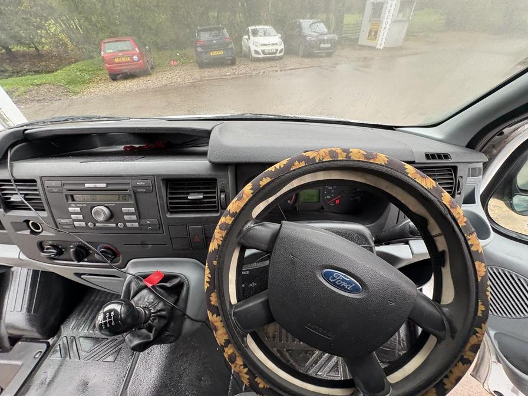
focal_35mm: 14
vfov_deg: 85.7
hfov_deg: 102.1
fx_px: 214
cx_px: 264
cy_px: 198
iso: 200
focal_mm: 2.22
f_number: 2.2
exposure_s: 1/68
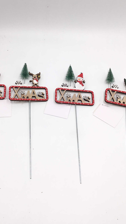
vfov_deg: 52.7
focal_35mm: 38
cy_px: 100
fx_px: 226
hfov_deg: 31.1
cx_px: 50
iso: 25
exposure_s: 1/235
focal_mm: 3.3
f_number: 2.4
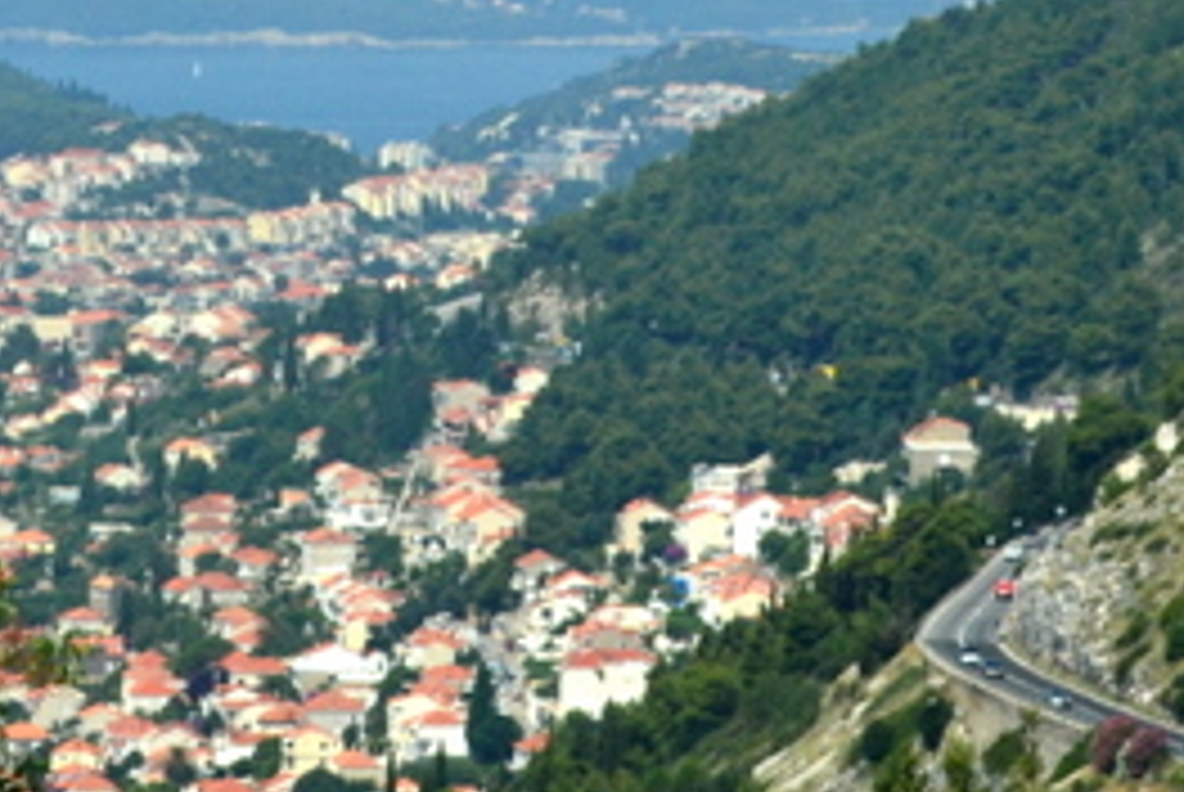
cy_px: -392
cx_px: -117
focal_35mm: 219
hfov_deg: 9.3
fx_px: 7211
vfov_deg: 6.2
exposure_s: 1/500
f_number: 11
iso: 400
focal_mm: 48
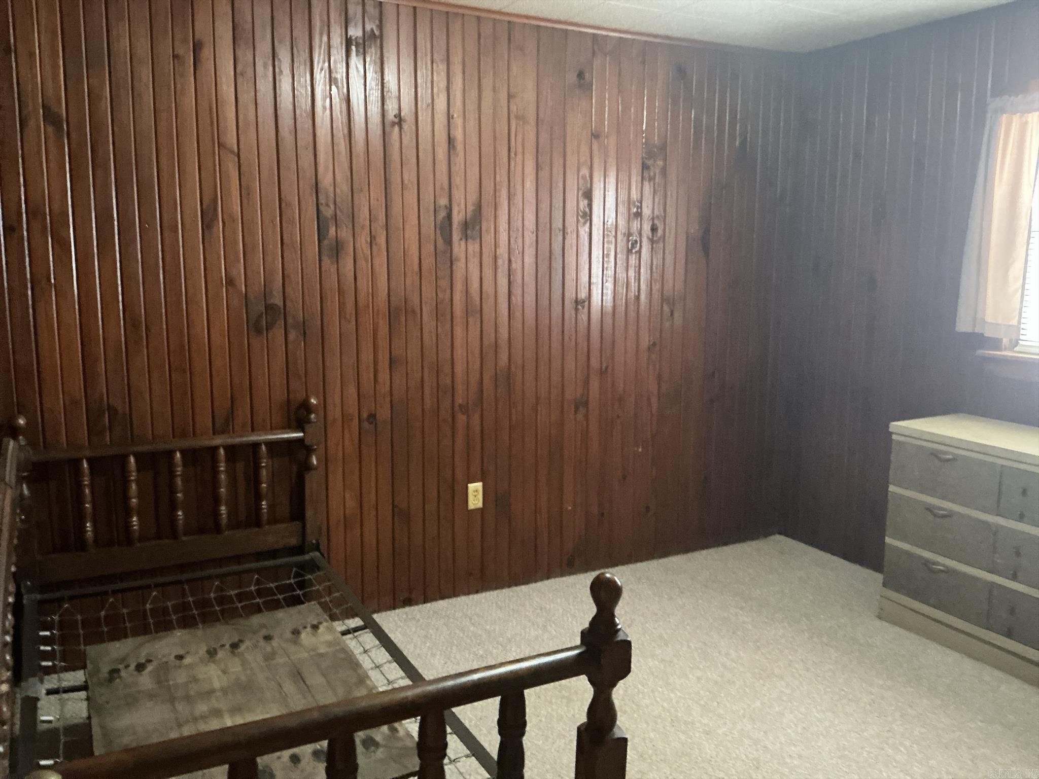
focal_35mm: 28
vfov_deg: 49.7
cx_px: 520
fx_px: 840
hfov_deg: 63.4
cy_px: 390
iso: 500
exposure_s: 1/24
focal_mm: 3
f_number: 1.8
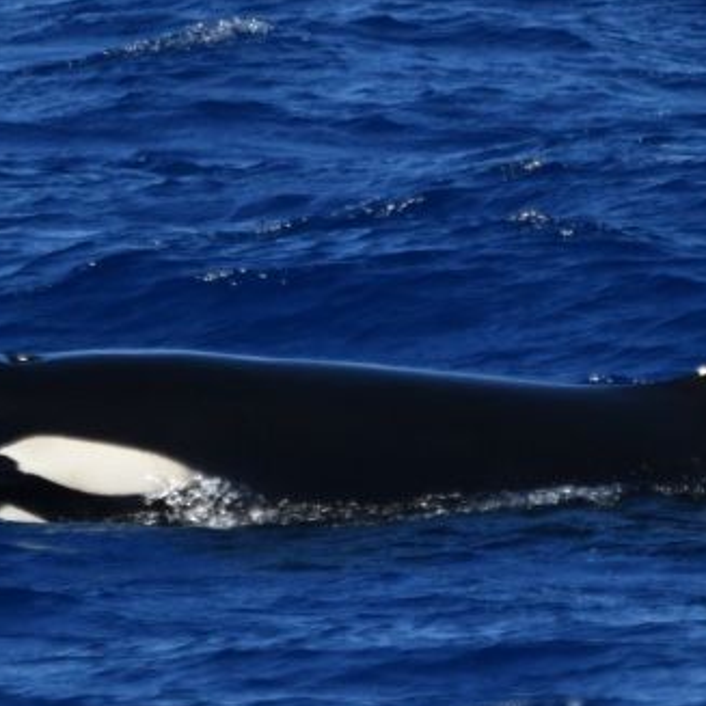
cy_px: 204
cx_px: 380
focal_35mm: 1247
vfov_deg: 1.4
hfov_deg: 1.4
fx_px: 28774
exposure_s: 1/8000
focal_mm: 600
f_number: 6.3
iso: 1000
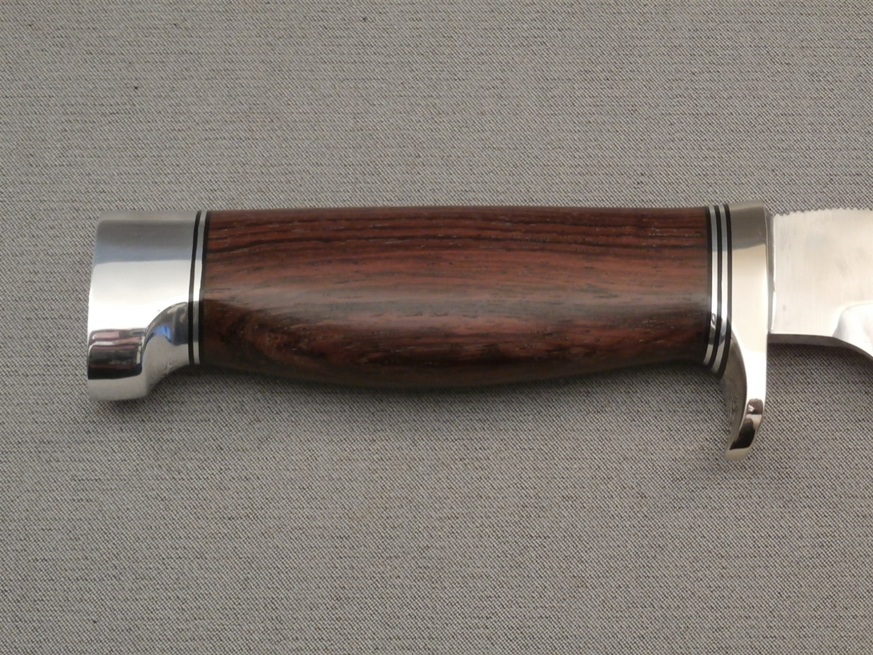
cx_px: 436
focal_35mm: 73
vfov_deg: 20.2
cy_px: 328
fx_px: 1841
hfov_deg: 26.7
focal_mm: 13.06
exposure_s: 1/10
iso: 400
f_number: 4.5
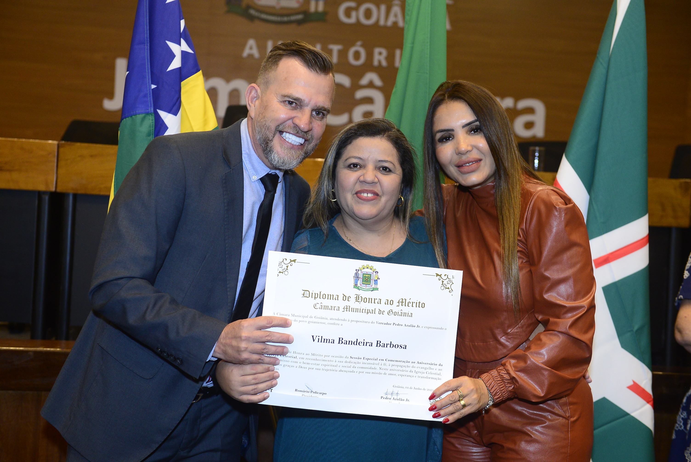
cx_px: 346
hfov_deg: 38.2
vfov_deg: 26.0
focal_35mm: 52
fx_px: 998
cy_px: 231
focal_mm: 52
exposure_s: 1/125
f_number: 5.6
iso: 2500
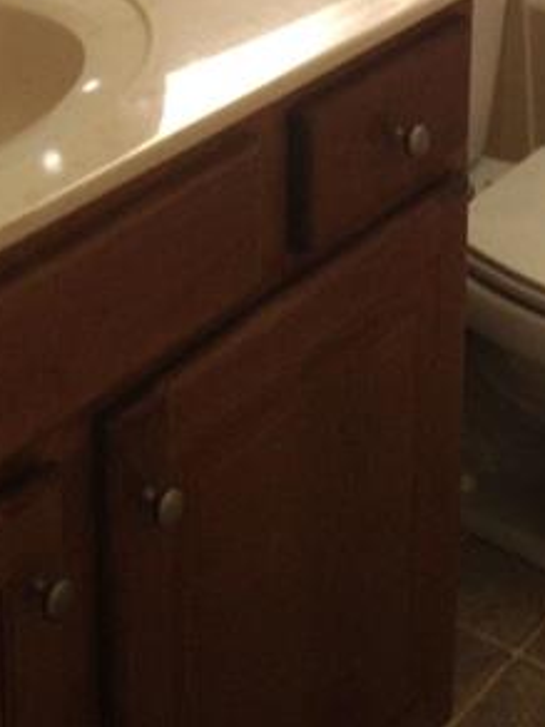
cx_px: 261
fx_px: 1931
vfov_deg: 19.6
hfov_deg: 16.1
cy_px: -224
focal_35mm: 92
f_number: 2.4
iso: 50
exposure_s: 1/20
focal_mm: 4.28
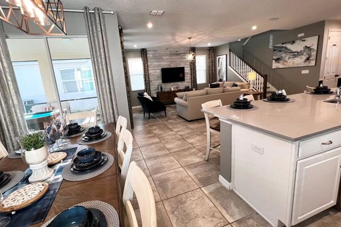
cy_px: 106
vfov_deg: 77.2
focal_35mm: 15
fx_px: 142
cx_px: 161
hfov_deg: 100.3
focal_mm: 1.57
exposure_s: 1/120
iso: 160
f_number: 1.8
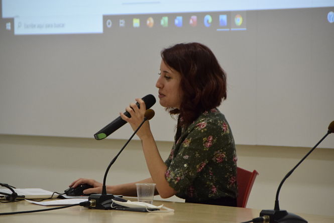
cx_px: 167
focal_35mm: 255
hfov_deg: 8.1
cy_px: 112
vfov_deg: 5.4
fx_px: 2365
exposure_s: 1/125
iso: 2200
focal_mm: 170
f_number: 5.6
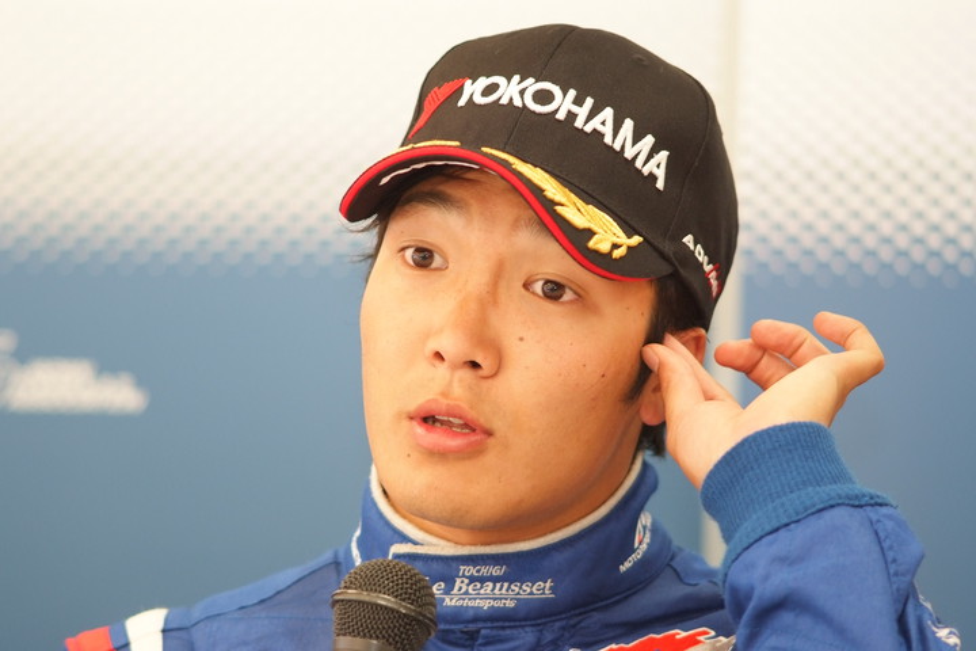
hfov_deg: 7.6
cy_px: 326
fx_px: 7319
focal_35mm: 270
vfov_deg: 5.1
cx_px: 488
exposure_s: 1/125
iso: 800
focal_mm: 180
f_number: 2.8
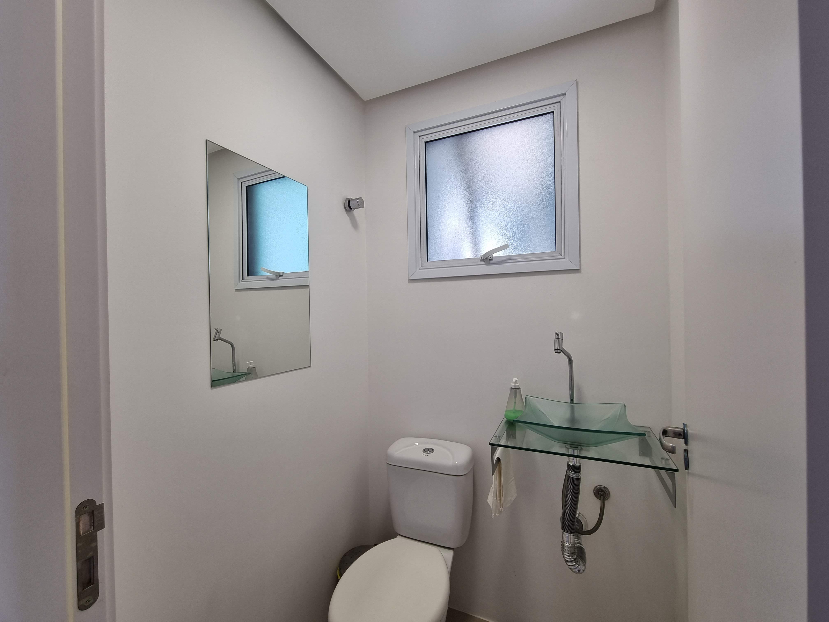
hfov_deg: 106.2
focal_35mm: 13
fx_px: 311
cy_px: 311
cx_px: 414
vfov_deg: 89.9
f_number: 2.2
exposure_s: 1/60
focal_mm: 2.2
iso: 50
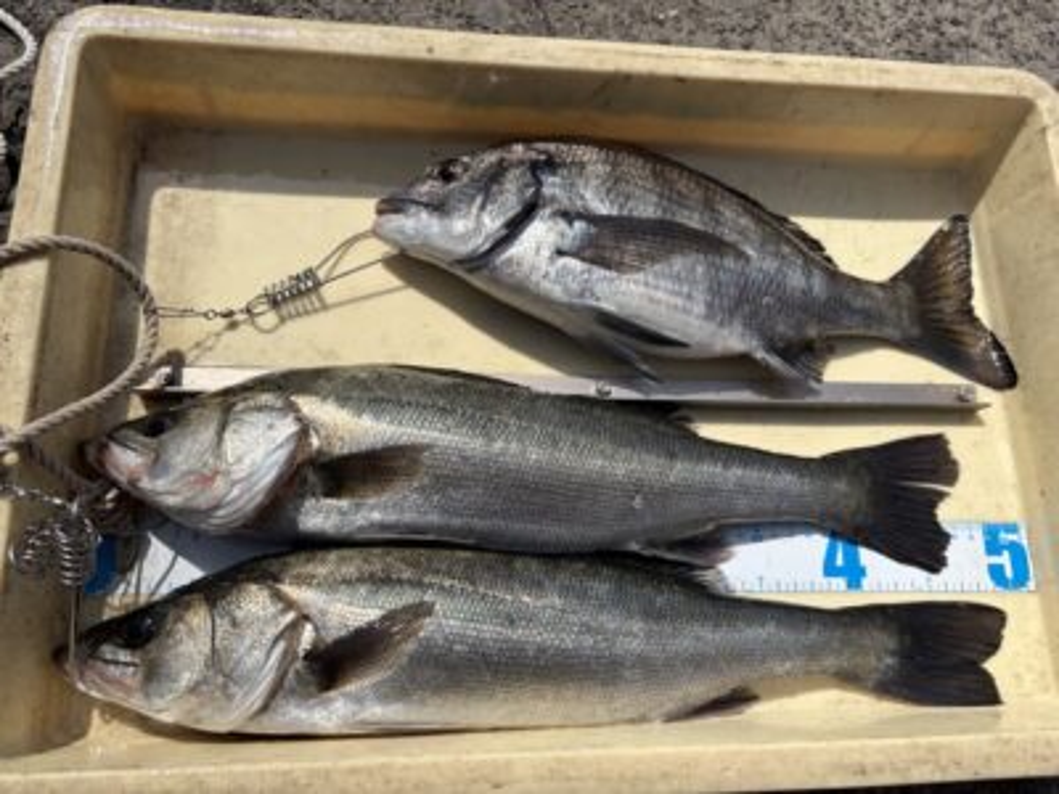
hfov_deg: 67.3
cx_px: 530
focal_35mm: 26
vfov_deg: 53.1
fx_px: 795
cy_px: 397
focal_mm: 5.96
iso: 50
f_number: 1.6
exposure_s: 1/8850
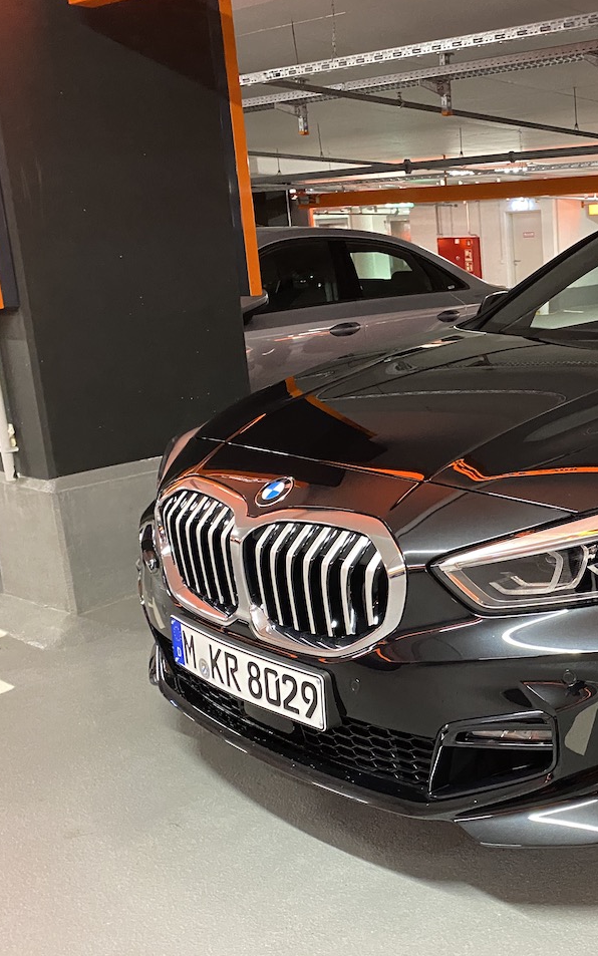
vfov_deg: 52.7
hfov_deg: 31.7
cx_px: 603
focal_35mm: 37
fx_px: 964
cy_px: 475
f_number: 1.8
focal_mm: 4.25
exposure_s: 1/33
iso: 500
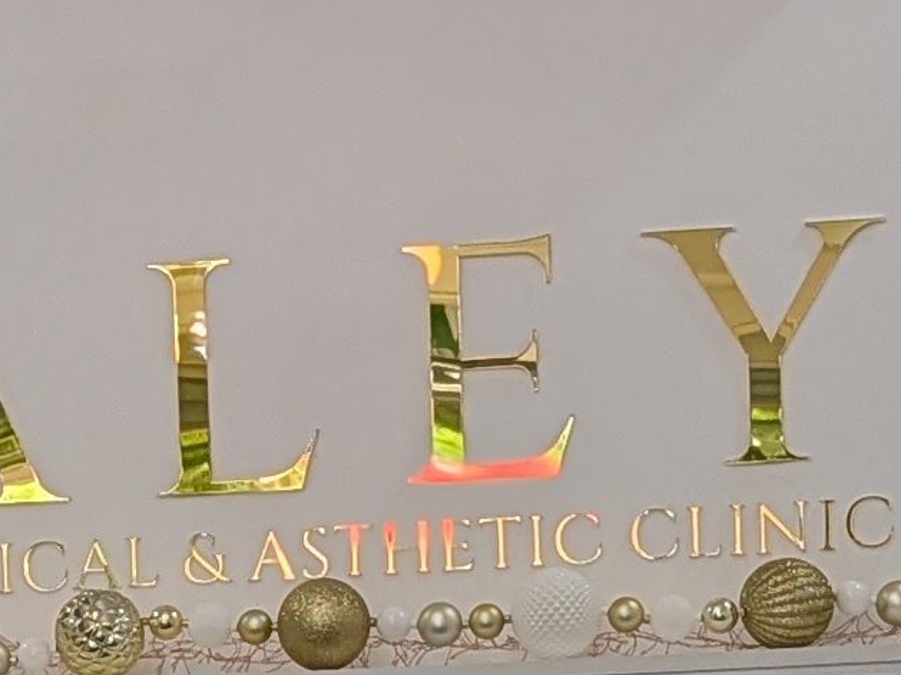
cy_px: 967
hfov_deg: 12.6
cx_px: 100
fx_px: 4058
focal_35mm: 156
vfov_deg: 9.3
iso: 18
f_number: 1.68
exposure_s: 1/171
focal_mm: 6.9
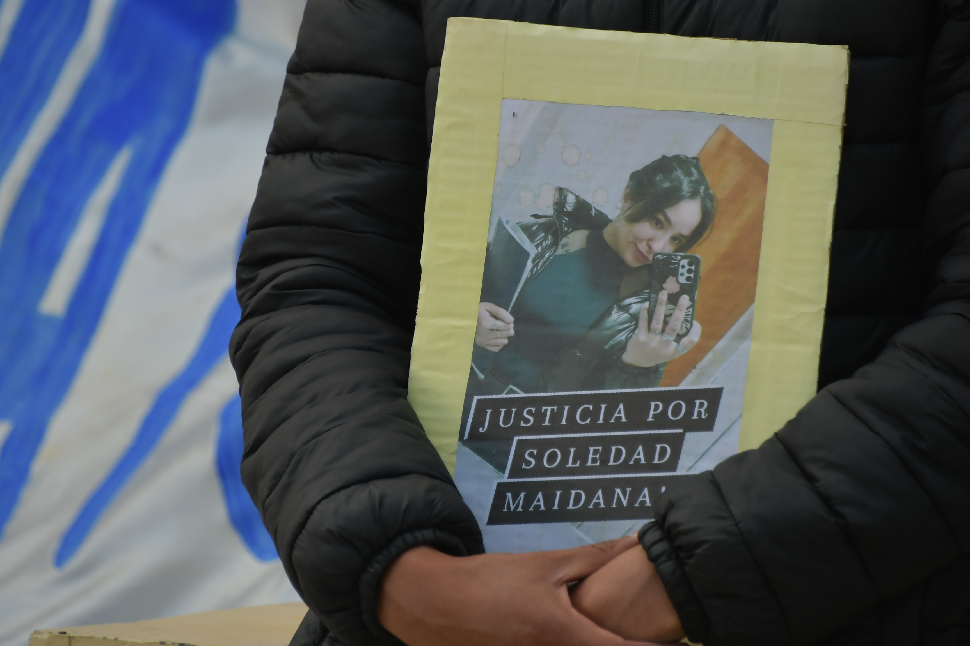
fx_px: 11720
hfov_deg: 4.7
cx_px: 435
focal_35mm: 435
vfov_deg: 3.2
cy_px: 300
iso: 250
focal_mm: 240
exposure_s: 1/400
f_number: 6.3
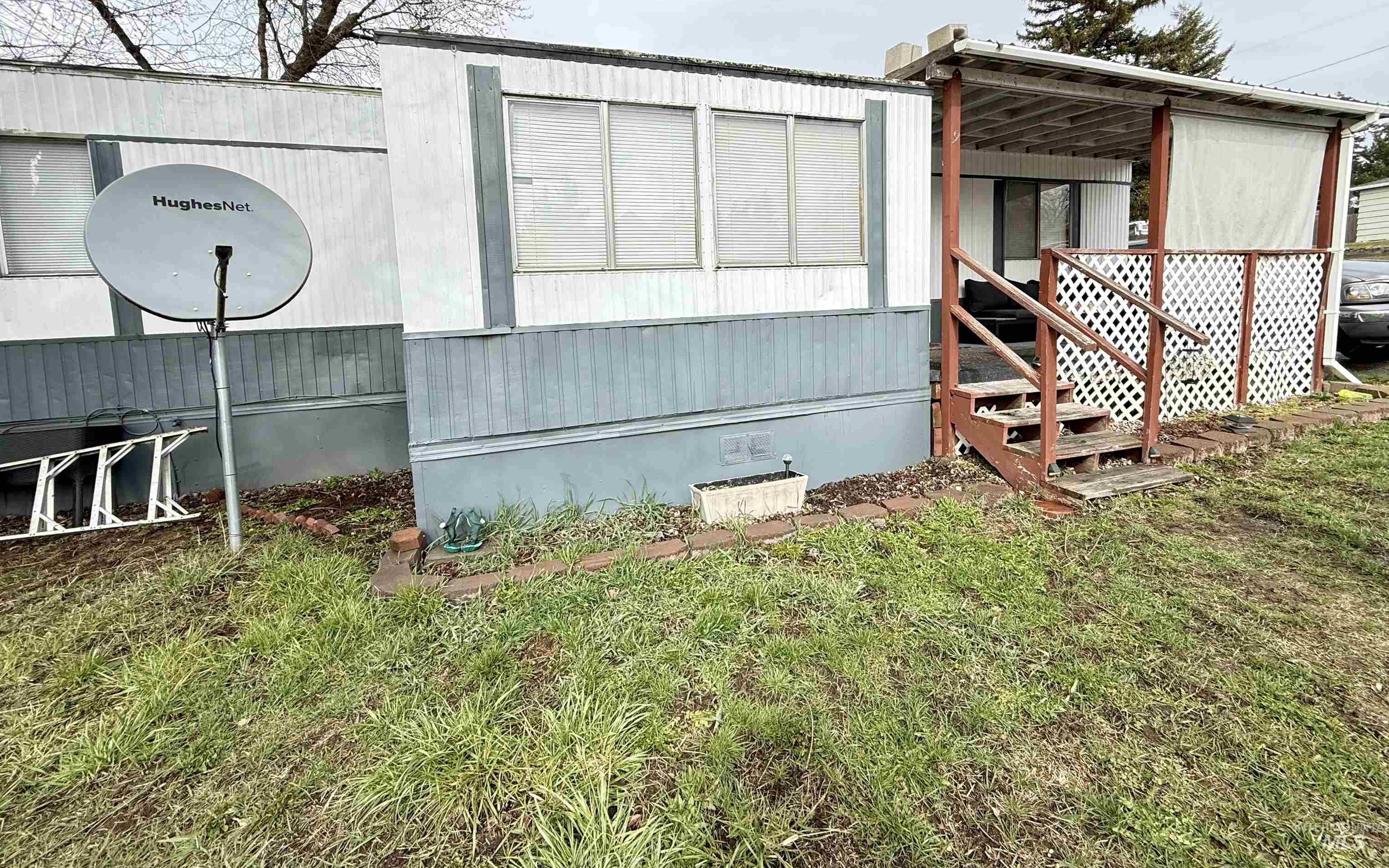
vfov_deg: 74.0
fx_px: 568
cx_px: 697
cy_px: 349
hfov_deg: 101.5
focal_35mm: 15
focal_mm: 2.22
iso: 64
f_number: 2.2
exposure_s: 1/694
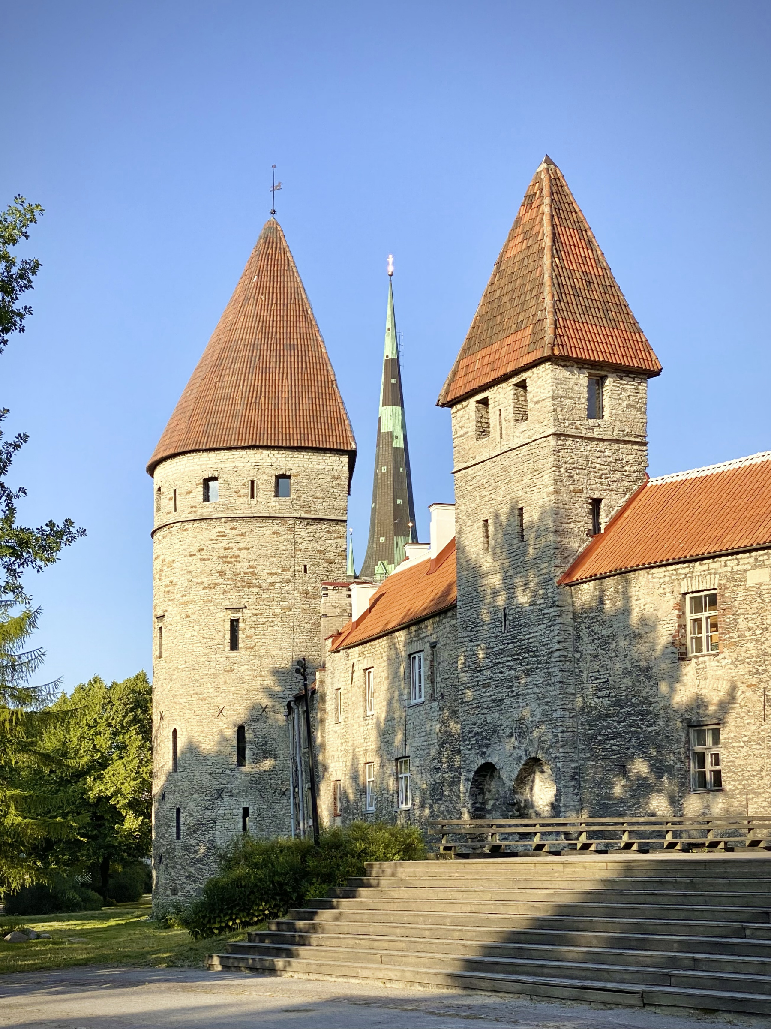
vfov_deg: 36.8
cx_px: 386
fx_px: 1545
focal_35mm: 52
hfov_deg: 28.0
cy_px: 514
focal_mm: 6
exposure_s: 1/959
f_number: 2
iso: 20
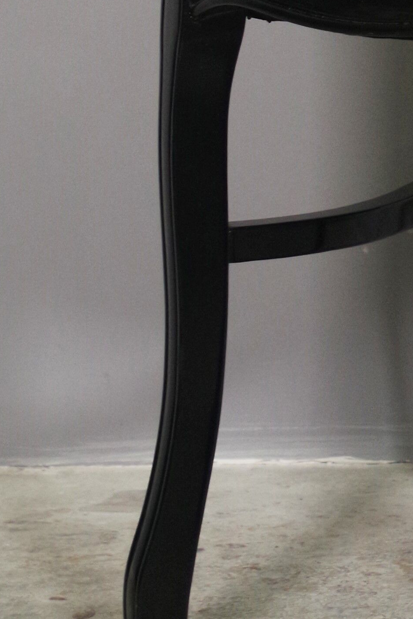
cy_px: -164
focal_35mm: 144
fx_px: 2477
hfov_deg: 9.3
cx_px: 591
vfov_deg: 13.8
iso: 400
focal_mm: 24.38
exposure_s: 1/60
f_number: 4
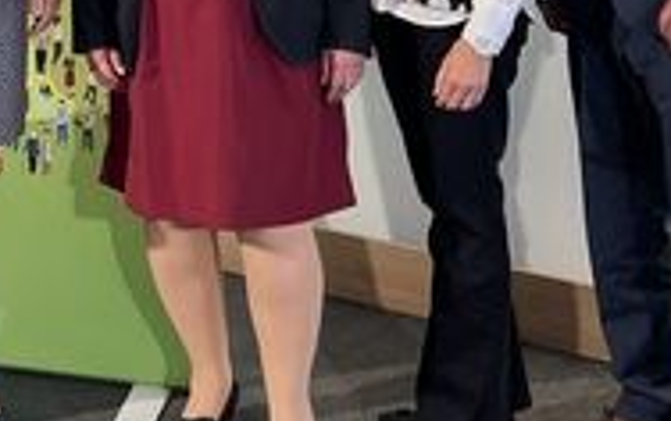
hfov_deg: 24.7
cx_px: 104
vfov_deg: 14.9
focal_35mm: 82
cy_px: -189
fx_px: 1501
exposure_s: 1/90
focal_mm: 5.7
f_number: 1.5
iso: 100
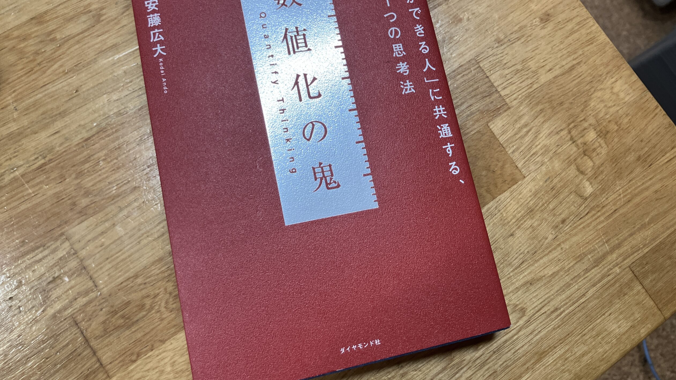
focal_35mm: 31
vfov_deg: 37.7
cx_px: 343
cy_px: 172
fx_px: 556
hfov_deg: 62.6
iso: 80
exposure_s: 1/121
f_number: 1.8
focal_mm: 3.99
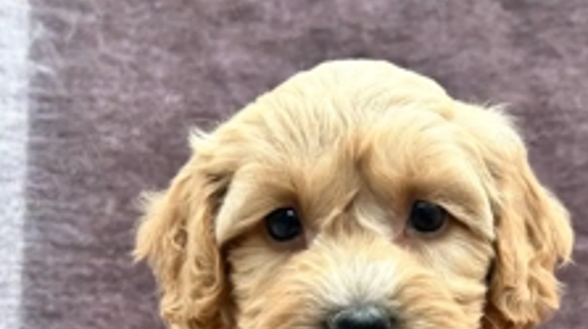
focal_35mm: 94
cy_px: 387
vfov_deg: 12.6
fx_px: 1464
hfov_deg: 22.7
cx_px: 359
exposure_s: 1/134
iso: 64
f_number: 1.78
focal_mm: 6.86
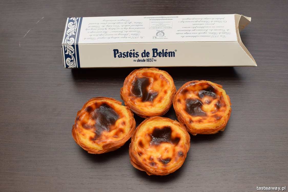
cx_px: 144
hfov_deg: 37.8
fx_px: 420
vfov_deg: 25.8
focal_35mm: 52
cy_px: 96
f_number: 10
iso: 400
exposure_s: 1/200
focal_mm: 35
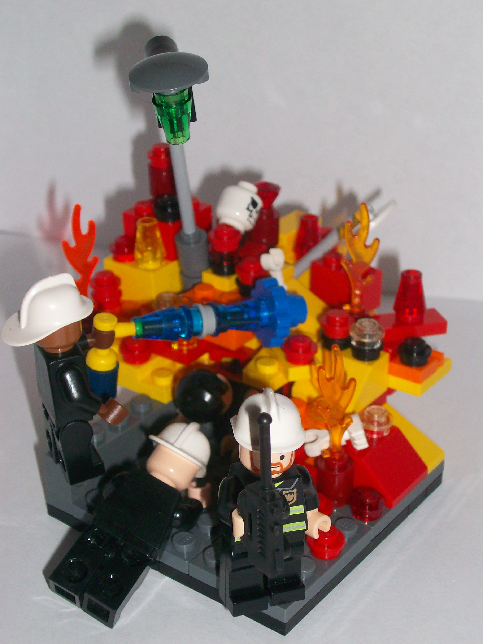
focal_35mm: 66
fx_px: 1228
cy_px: 322
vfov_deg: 29.4
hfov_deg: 22.3
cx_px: 242
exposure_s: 1/76.6
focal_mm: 11
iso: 160
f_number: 4.1
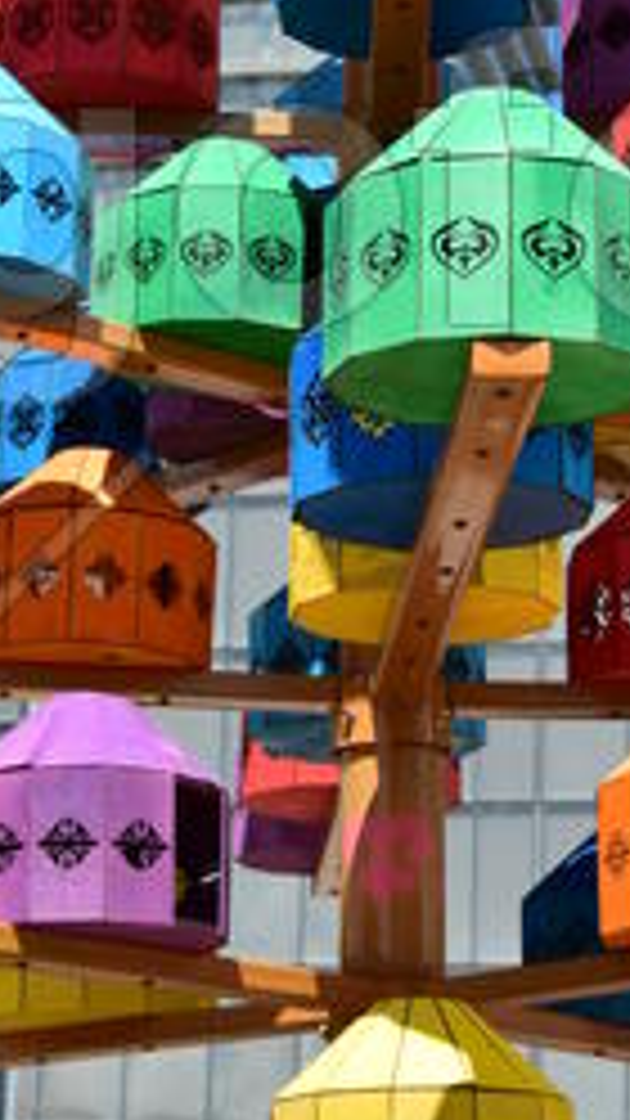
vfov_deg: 16.6
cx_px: 385
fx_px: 3809
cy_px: 216
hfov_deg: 9.5
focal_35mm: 128
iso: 100
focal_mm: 35
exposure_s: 1/160
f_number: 9
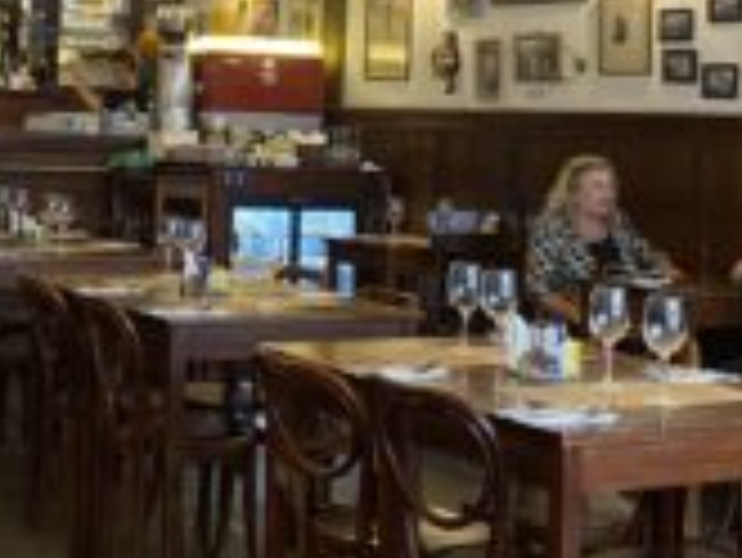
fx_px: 1523
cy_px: 63
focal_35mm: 71
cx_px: 216
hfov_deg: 27.1
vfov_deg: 20.4
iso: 400
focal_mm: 4.25
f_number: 1.8
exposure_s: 1/50
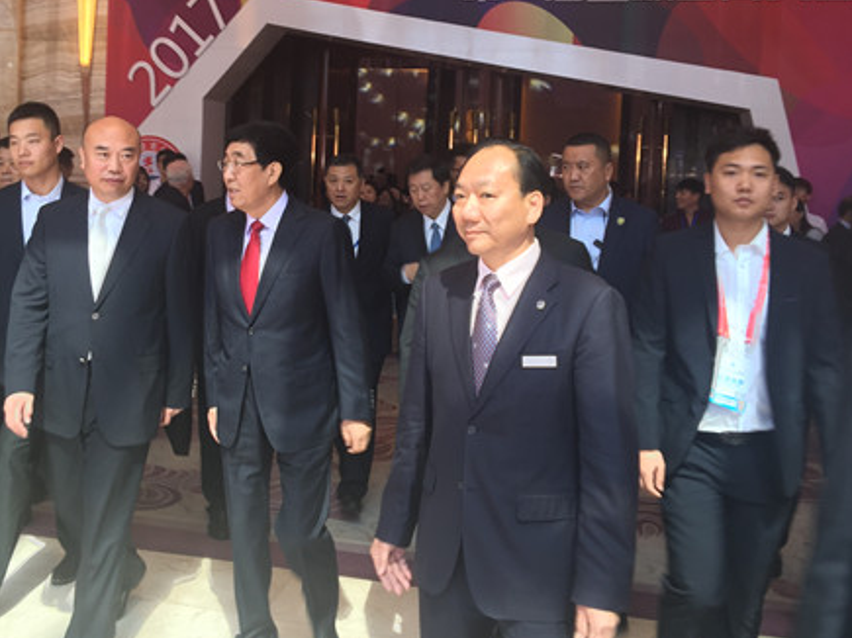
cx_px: 382
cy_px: 215
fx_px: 984
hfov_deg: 46.7
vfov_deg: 35.6
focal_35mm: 40
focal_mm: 4.15
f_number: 2.2
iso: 32
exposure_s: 1/33
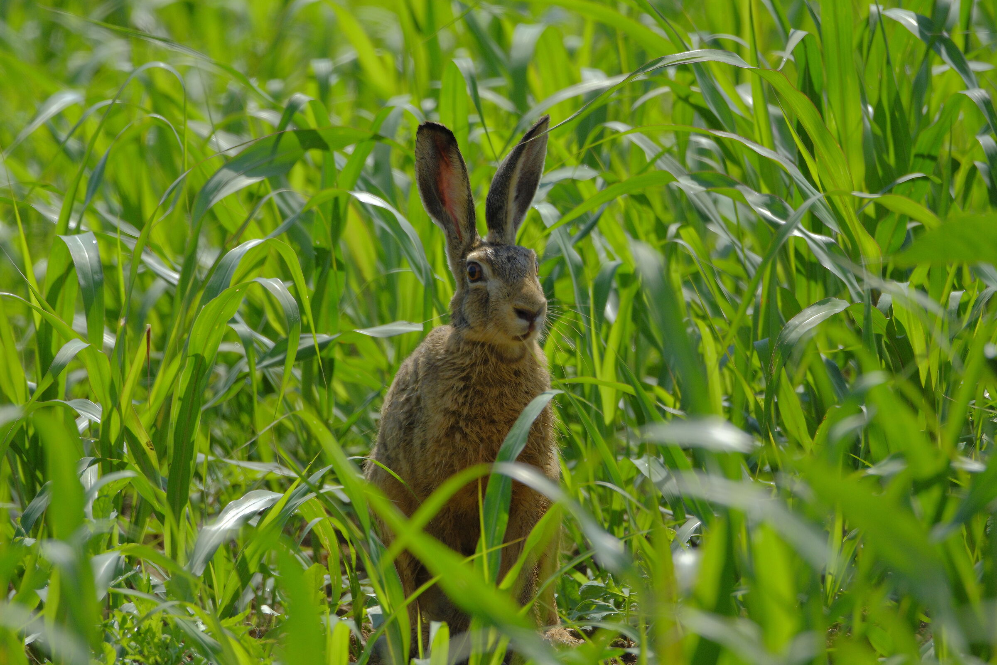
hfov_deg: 2.3
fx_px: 24923
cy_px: 332
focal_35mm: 900
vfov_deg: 1.5
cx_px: 498
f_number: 8
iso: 1000
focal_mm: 600
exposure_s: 1/1600
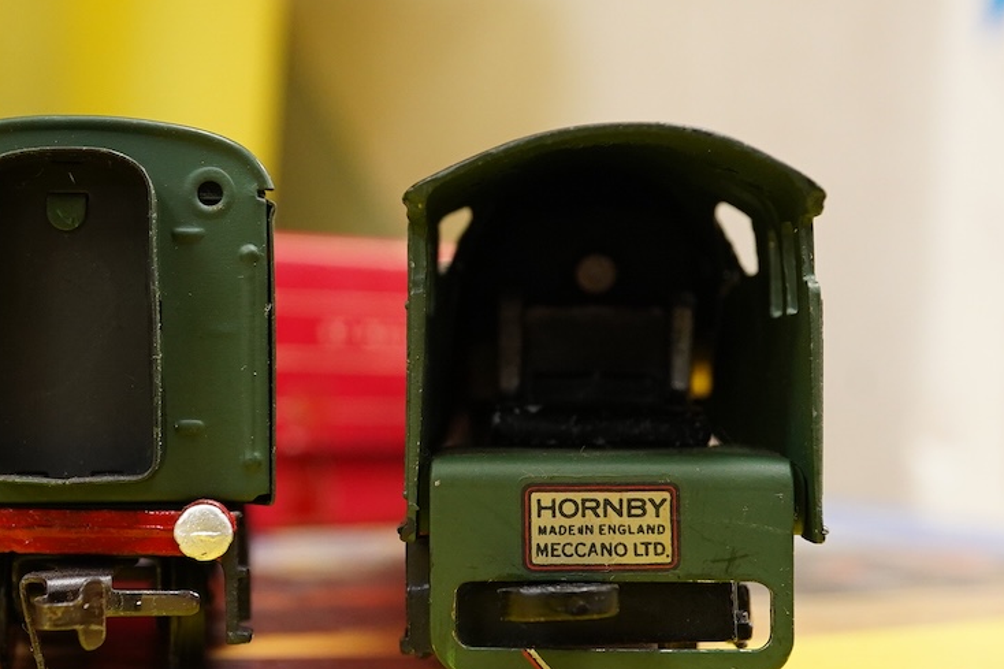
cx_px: 313
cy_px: 369
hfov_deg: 29.0
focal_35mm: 69
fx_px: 1924
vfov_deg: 19.7
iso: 2500
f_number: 9
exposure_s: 1/80
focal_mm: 30
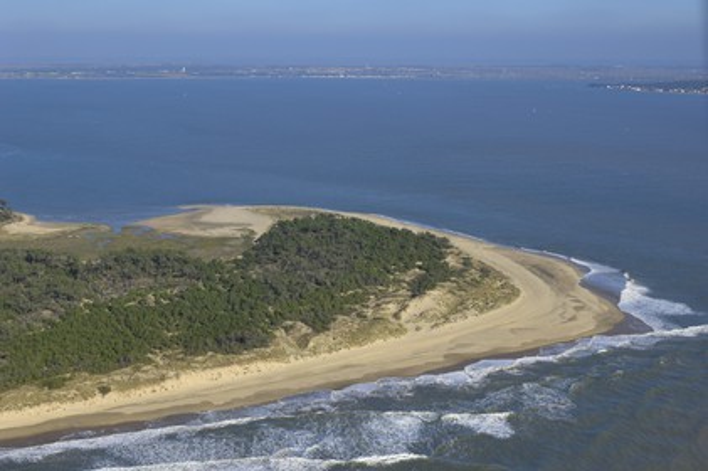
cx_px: 354
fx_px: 1179
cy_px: 236
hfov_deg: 33.4
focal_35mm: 60
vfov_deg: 22.6
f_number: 5
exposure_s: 1/640
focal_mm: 40
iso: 100
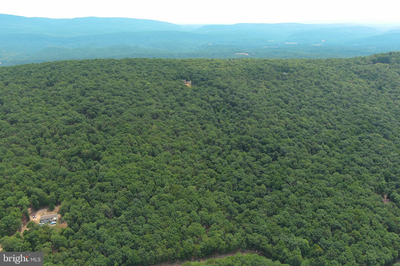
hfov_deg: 63.7
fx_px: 322
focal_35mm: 29
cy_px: 133
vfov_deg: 45.0
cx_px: 200
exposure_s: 1/761
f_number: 2.8
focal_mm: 10.57
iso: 100
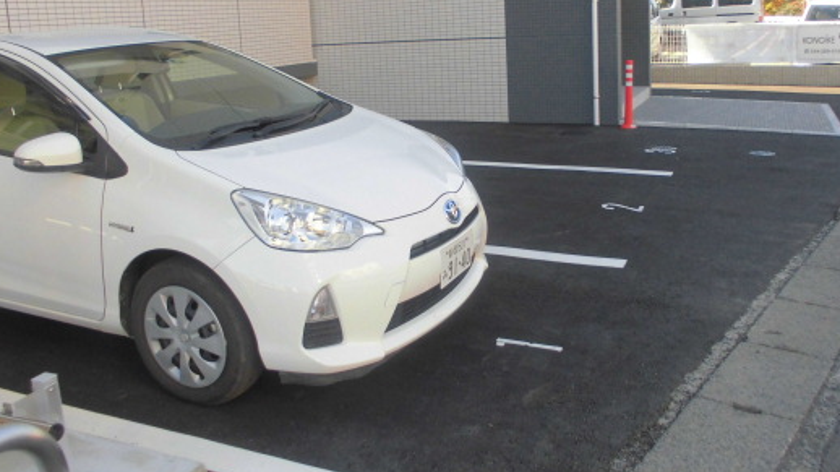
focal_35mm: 35
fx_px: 779
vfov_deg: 33.5
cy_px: 165
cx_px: 441
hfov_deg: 56.6
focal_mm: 4.6
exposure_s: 1/160
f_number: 3.5
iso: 100
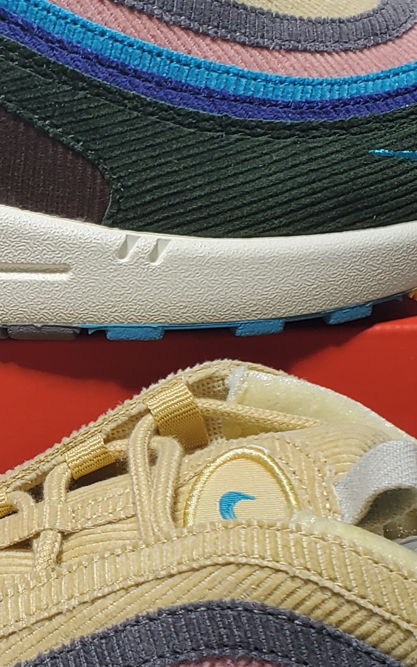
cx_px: 53
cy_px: 430
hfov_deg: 14.4
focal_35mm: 90
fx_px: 1636
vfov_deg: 23.0
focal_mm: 4.3
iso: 50
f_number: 2.4
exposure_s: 1/205
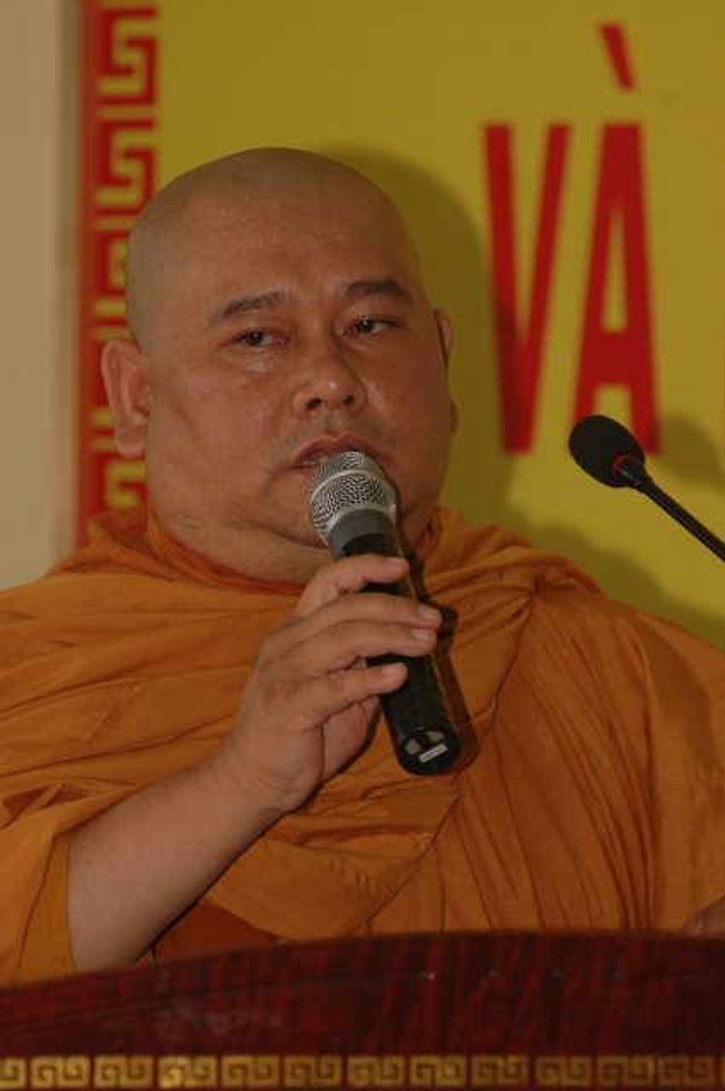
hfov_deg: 5.5
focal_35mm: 248
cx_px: 362
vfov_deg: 8.3
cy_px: 546
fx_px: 7496
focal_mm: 165
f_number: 5.3
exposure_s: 1/60
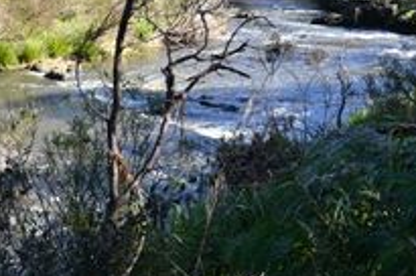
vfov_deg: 21.4
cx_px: 79
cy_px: 36
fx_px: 715
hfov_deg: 31.5
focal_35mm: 62
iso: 200
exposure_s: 1/60
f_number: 10
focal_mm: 18
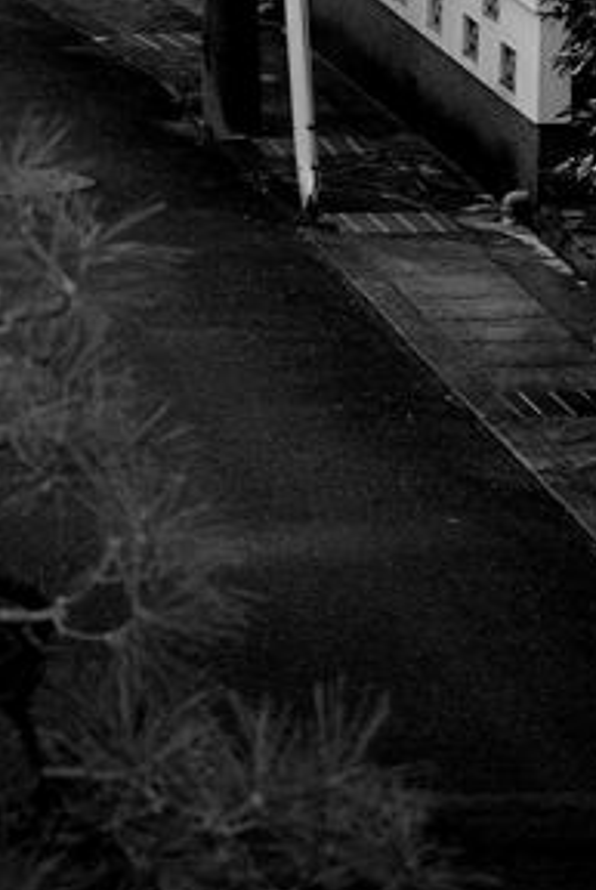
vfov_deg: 5.1
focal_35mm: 400
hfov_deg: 3.4
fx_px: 9891
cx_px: -107
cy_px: -621
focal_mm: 75
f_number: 4.2
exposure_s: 1/80
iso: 100
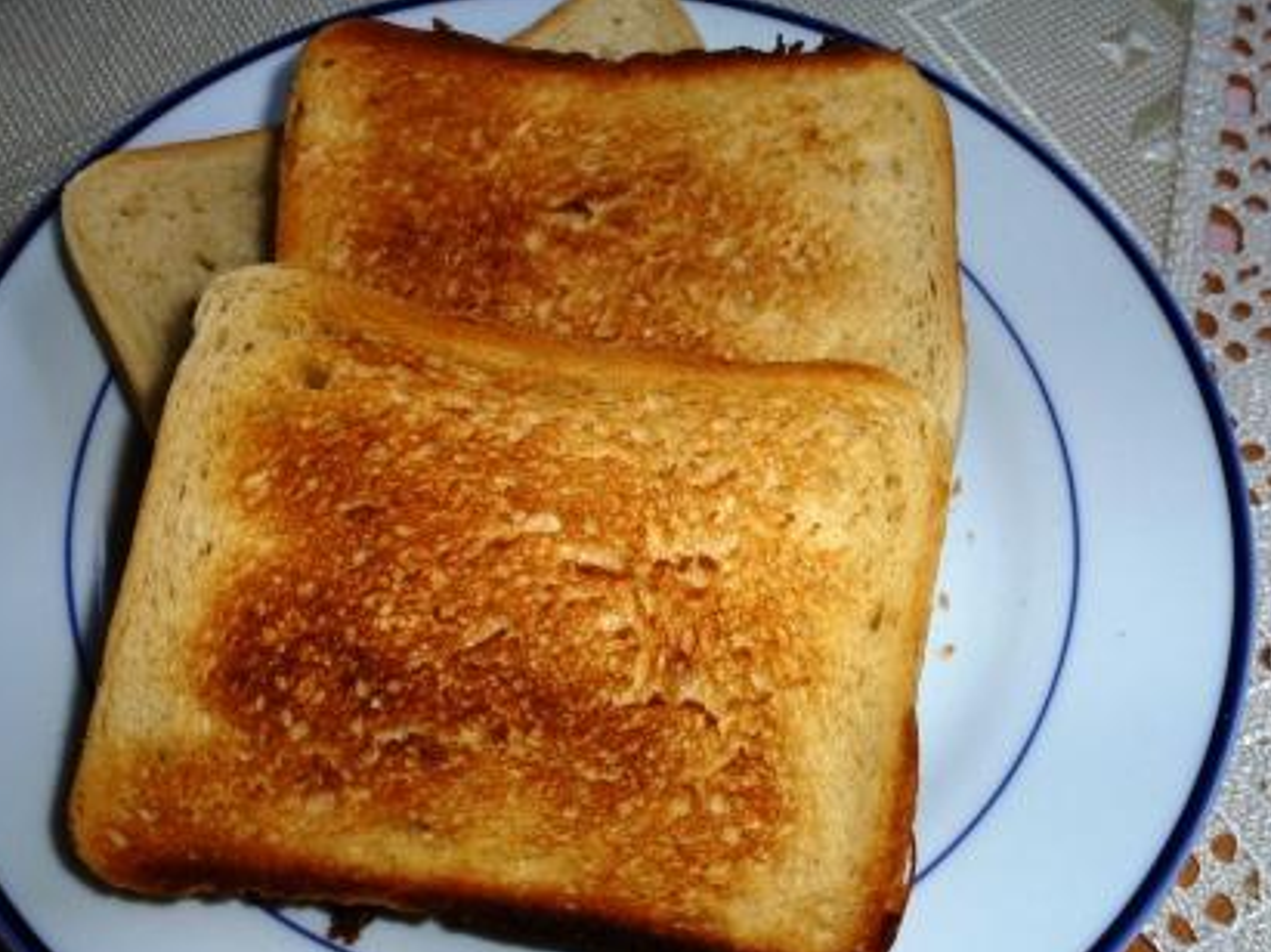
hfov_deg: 51.3
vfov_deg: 39.6
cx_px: 606
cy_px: 513
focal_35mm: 36
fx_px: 1321
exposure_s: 1/60
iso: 100
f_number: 3.6
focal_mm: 5.9
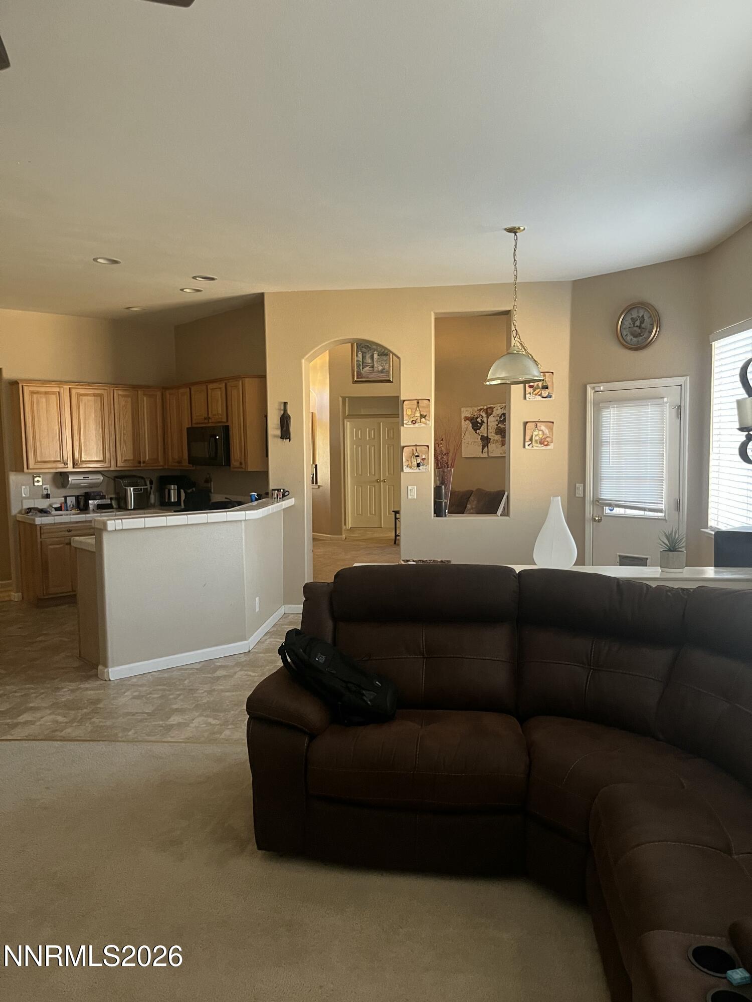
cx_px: 376
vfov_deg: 67.3
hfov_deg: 53.1
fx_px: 753
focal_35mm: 26
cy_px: 501
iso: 320
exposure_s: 1/60
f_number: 1.6
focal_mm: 5.1
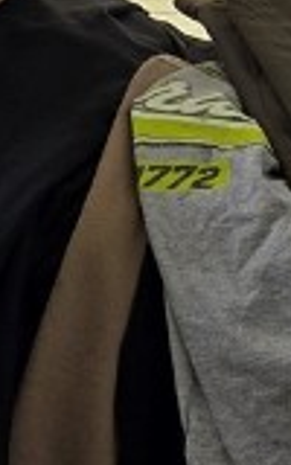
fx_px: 1980
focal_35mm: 156
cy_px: -23
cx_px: -335
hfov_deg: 7.9
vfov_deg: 13.2
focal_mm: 6.3
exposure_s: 1/180
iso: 200
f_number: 1.7
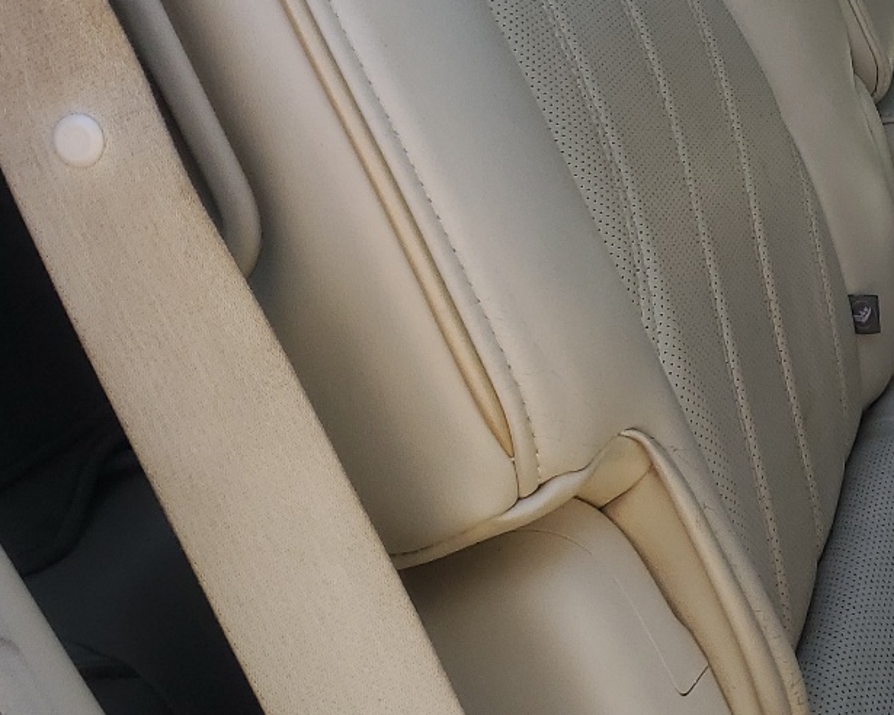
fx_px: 1746
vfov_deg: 22.5
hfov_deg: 26.8
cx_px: 932
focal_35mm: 66
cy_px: 41
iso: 50
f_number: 1.5
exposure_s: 1/500
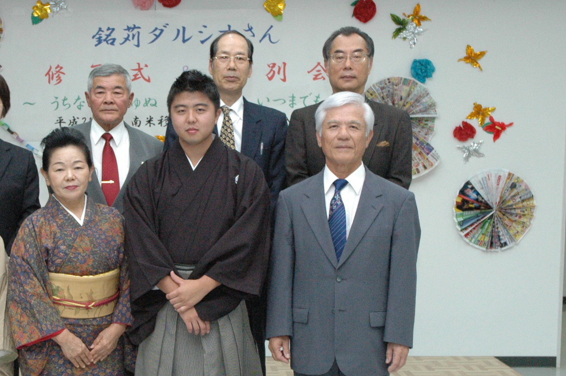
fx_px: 1096
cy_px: 271
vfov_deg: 19.4
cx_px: 148
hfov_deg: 28.6
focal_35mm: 70
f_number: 6.3
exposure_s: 1/60
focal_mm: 29
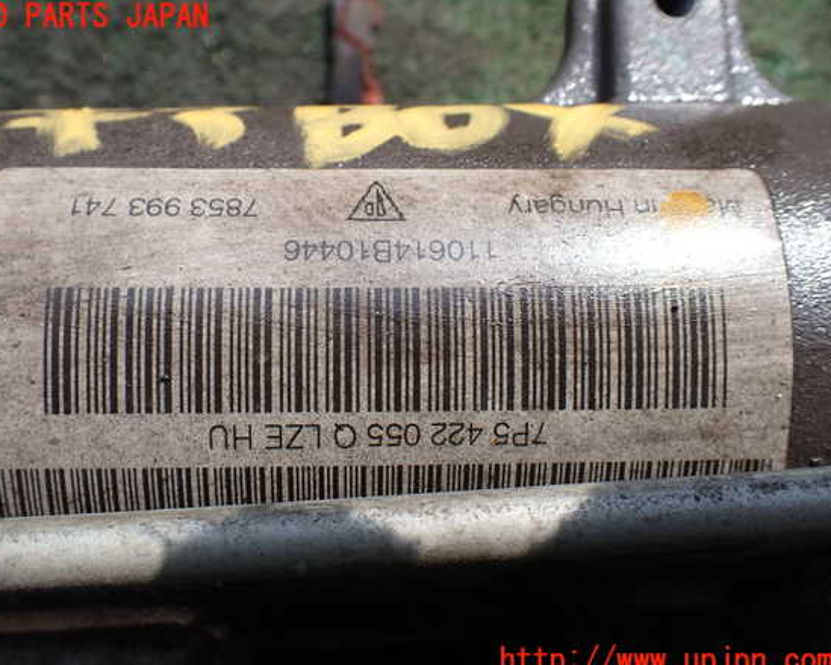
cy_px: 339
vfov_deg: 45.8
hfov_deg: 55.6
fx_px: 787
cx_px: 387
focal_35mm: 32
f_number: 3.2
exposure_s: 1/800
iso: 100
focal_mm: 5.4
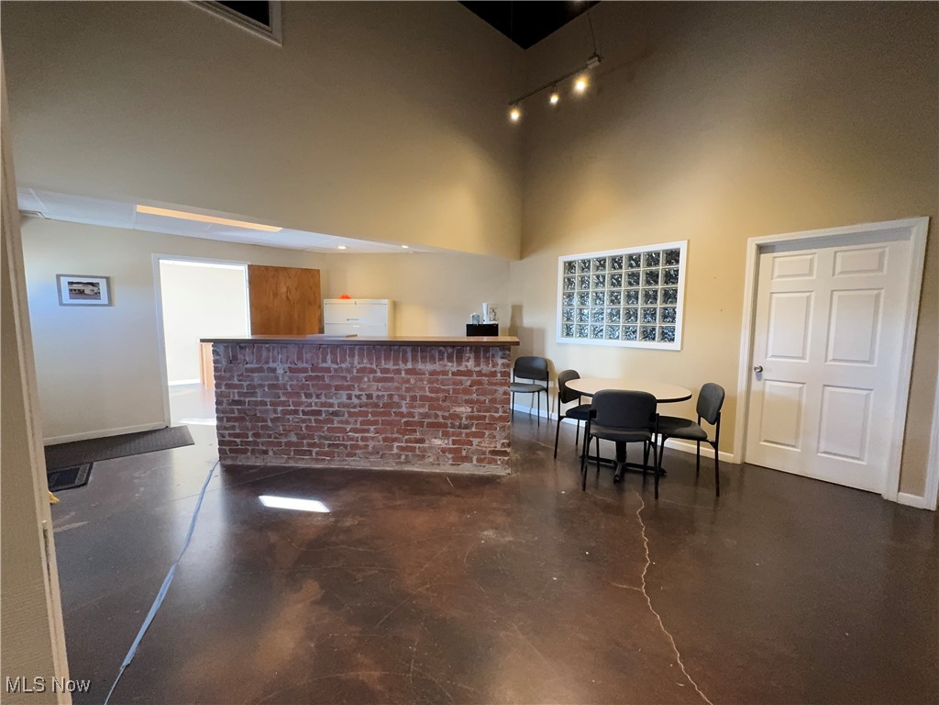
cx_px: 470
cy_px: 352
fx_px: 380
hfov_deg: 102.1
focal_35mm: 14
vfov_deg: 85.7
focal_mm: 2.22
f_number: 2.2
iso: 320
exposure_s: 1/60
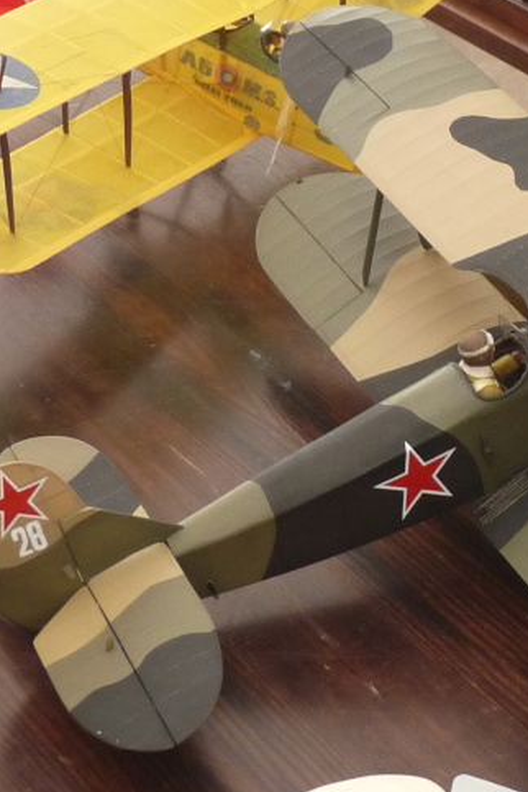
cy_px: 407
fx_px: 2464
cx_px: 549
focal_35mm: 112
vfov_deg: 18.3
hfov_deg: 12.1
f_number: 3
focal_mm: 6.5
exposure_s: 1/100
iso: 200
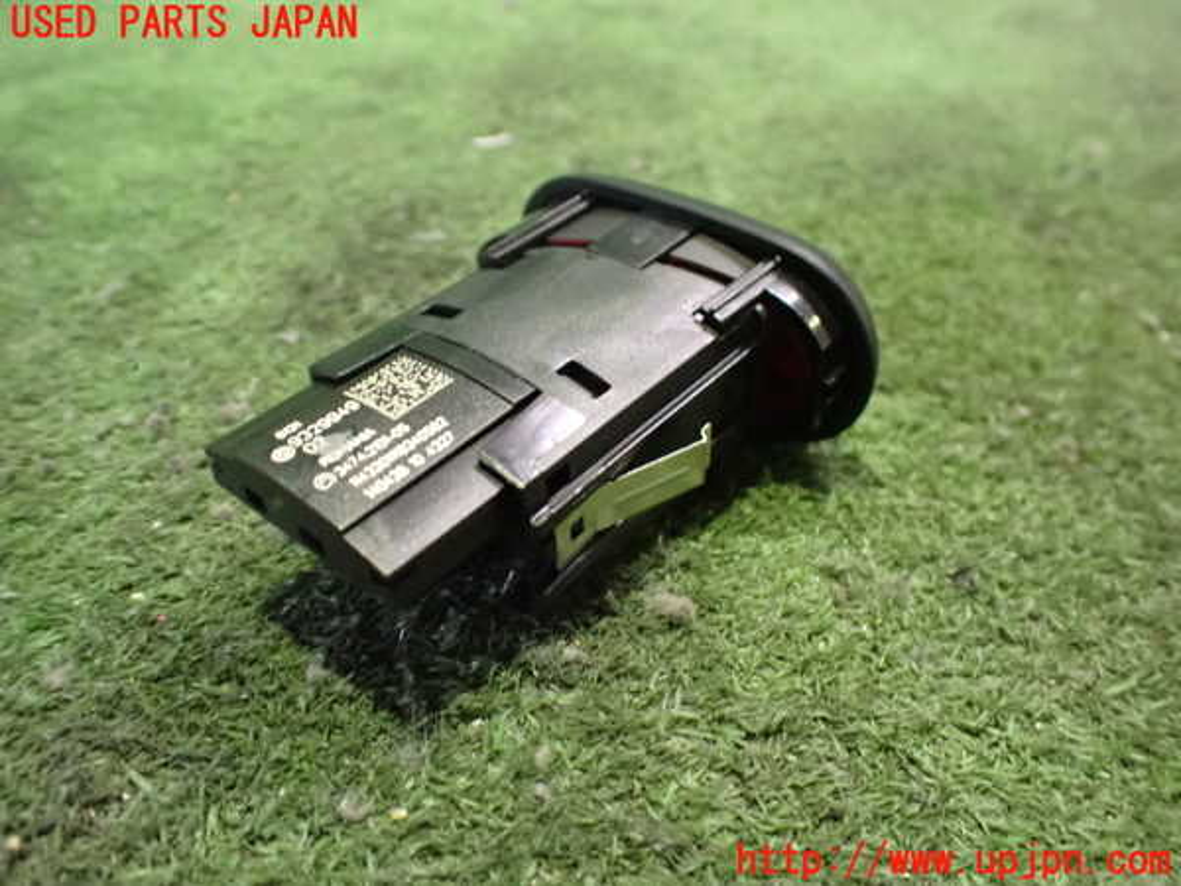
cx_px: 590
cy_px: 443
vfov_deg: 46.8
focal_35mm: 30
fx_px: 1024
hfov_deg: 60.0
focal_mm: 5.4
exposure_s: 1/30
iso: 1250
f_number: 2.3
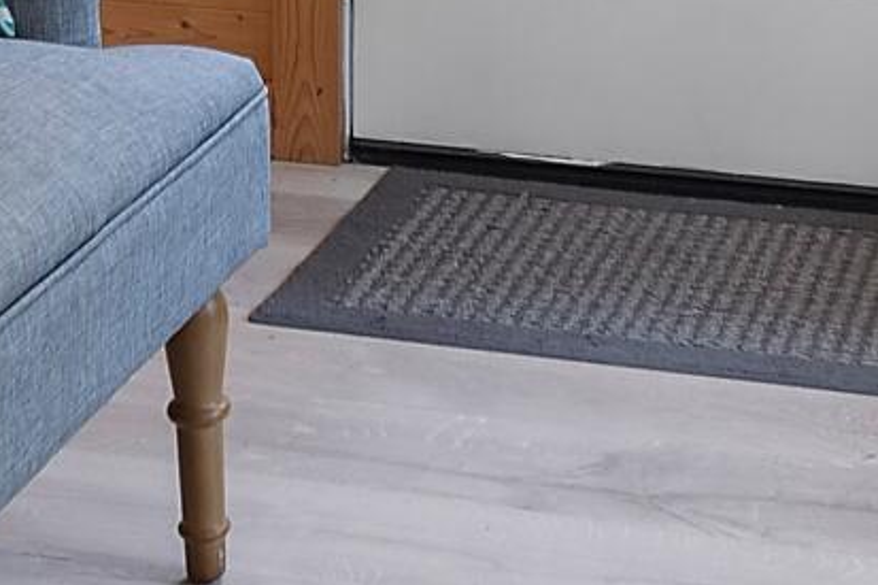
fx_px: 2657
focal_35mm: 109
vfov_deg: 11.1
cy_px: -687
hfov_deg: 18.8
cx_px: 412
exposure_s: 1/6
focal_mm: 10
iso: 100
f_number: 4.5
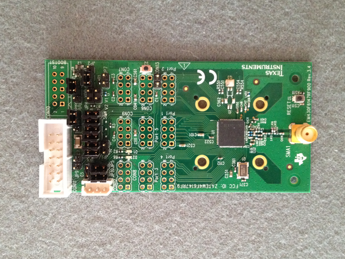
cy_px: 136
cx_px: 159
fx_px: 439
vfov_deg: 32.9
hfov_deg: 42.9
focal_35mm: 44
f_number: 2.4
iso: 320
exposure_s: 1/20
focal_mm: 4.28
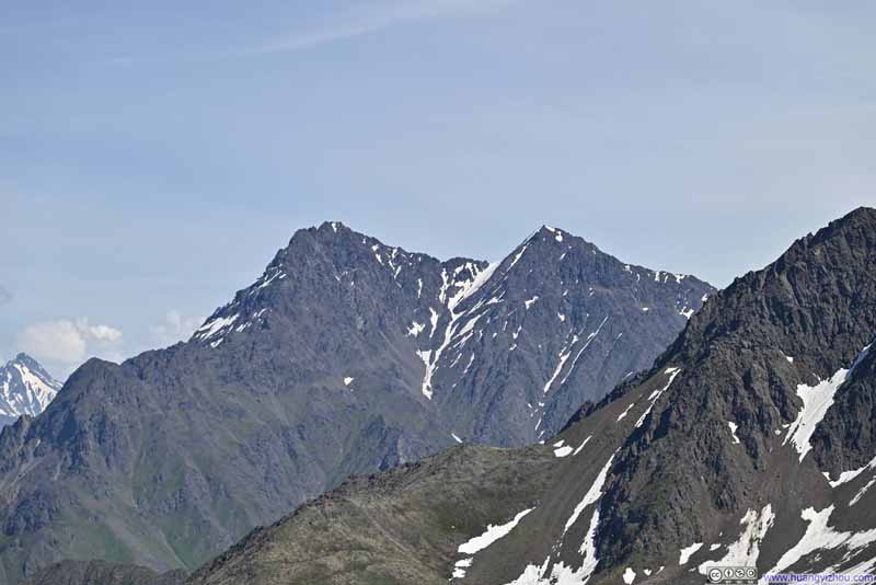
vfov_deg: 11.4
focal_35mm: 120
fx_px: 2921
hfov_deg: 17.1
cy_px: 292
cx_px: 438
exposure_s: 1/1000
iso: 100
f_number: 7.1
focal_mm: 120
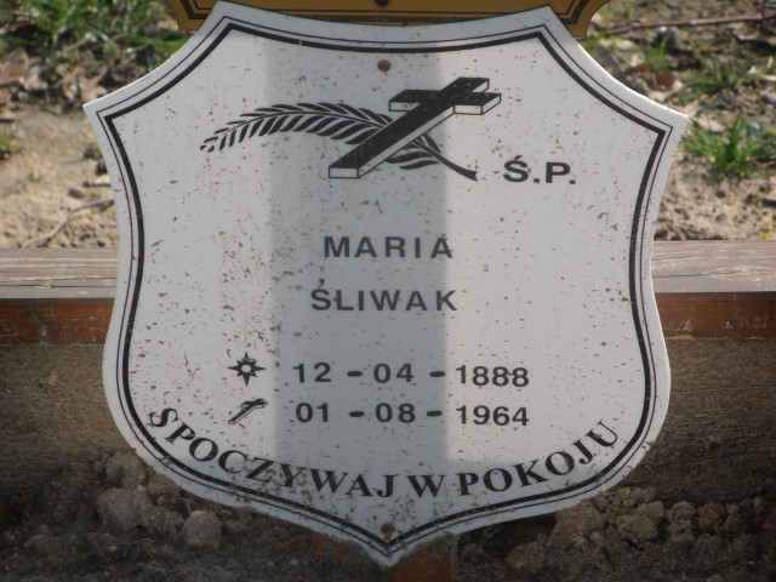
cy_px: 291
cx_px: 388
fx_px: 5380
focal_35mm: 240
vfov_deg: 6.2
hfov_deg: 8.2
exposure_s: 1/250
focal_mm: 42.54
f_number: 5.7
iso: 80
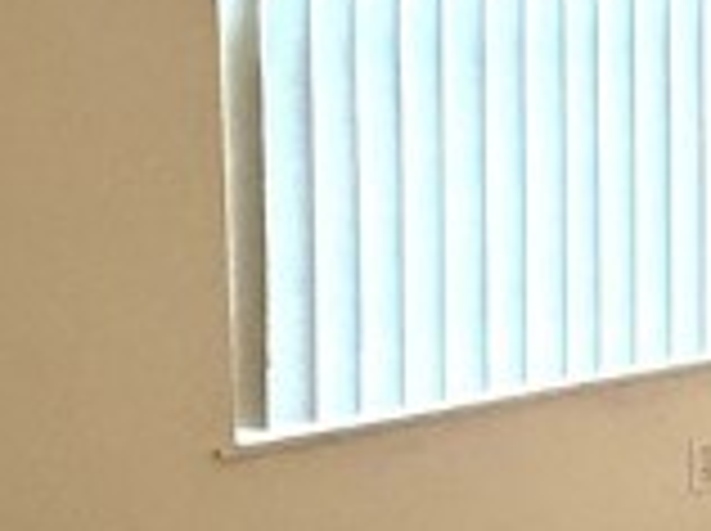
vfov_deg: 16.1
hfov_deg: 17.7
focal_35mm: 91
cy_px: 112
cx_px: 1256
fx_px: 1866
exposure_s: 1/120
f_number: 2.2
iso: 160
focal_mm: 2.22
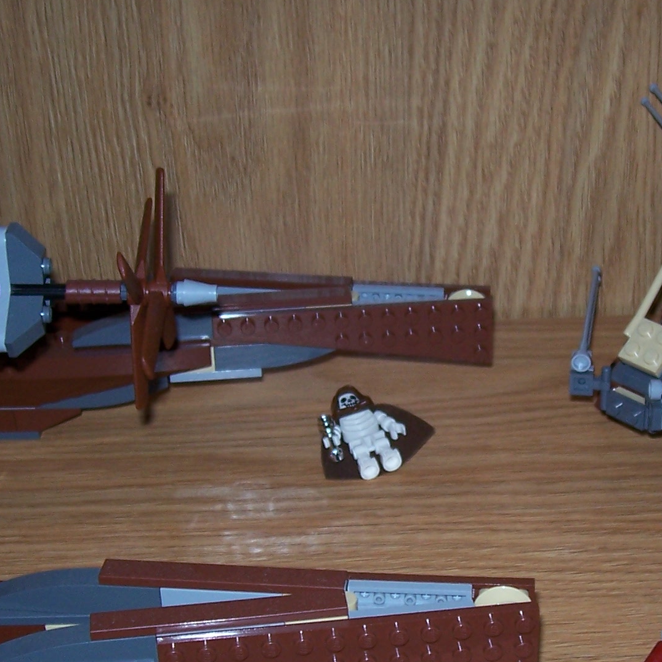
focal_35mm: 72
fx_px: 1558
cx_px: 395
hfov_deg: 24.0
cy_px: 389
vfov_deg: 24.0
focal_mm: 5.6
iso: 80
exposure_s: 1/60
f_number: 2.7
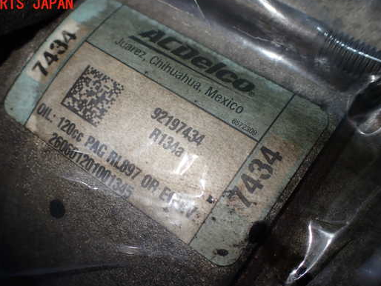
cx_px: 161
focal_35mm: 35
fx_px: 385
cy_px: 162
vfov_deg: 40.7
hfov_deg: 52.4
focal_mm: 5.4
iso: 125
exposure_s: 1/125
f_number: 2.3
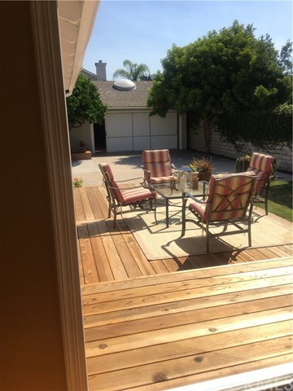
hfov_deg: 48.2
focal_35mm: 29
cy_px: 196
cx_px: 146
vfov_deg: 61.7
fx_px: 327
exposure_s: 1/1083
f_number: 2.2
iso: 25
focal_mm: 4.15
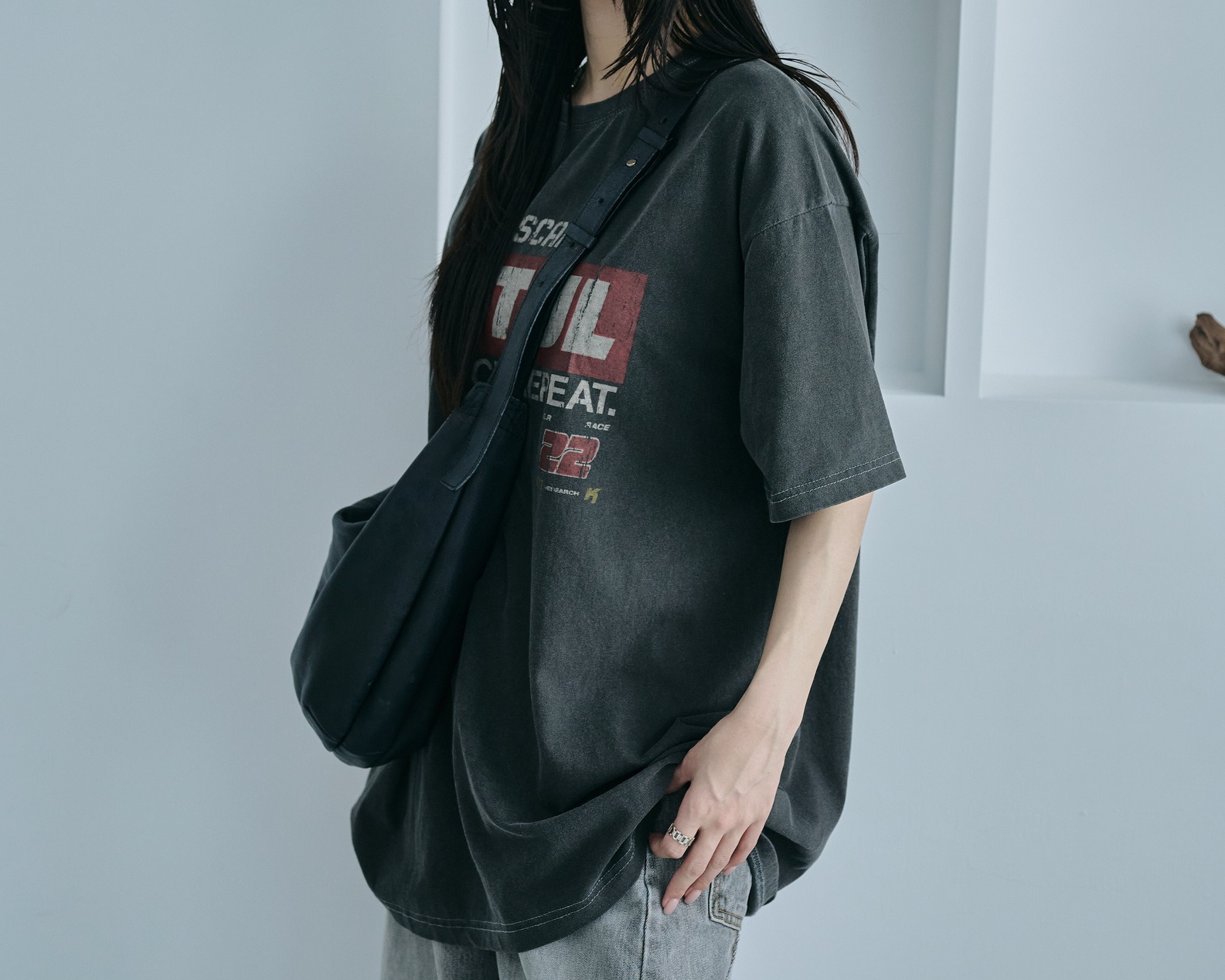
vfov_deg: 21.5
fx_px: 2574
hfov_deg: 26.8
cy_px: 364
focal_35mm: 71
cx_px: 615
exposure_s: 1/125
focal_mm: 50
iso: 1250
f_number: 4
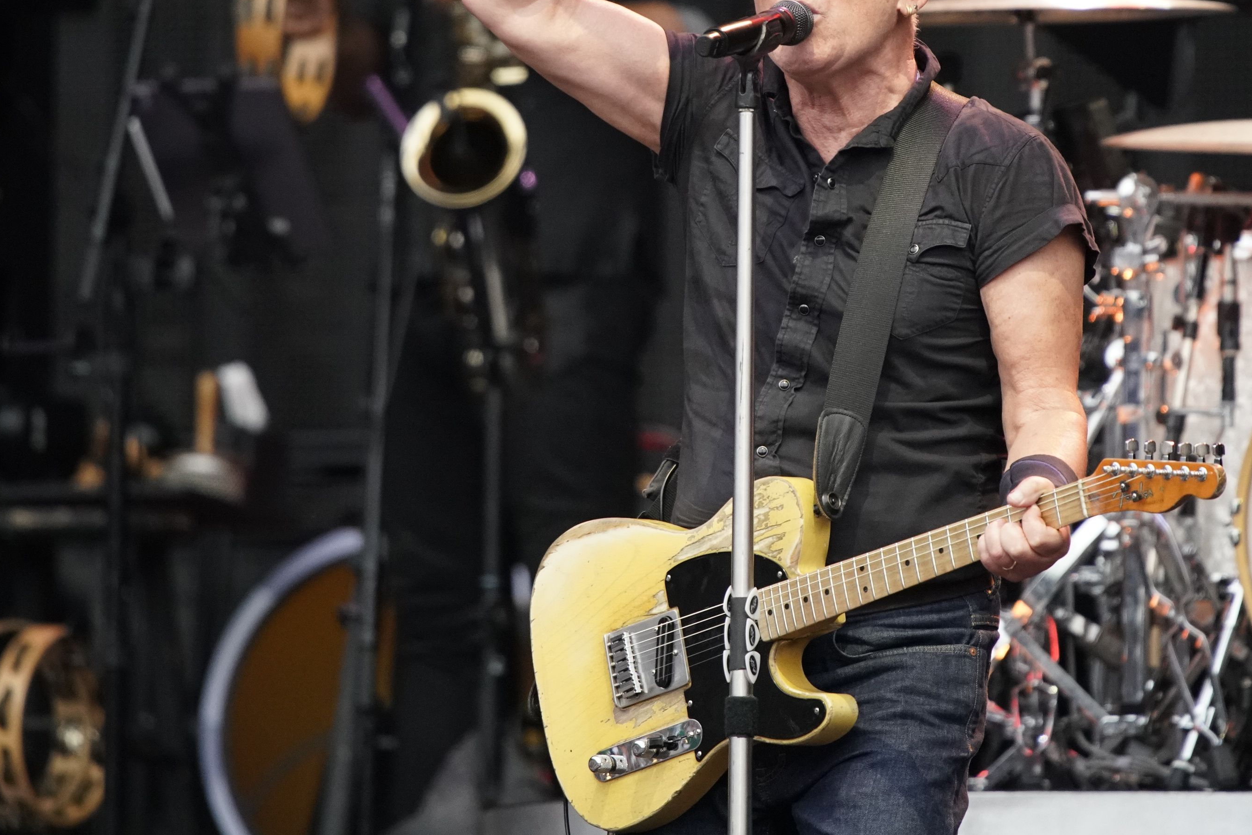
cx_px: 724
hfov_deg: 2.3
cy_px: 236
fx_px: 31019
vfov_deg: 1.5
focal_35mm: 892
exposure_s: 1/500
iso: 5000
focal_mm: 600
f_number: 6.3
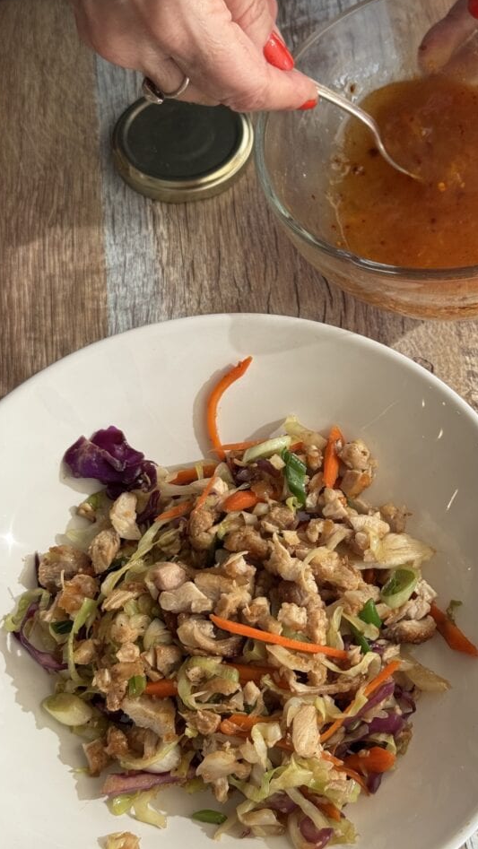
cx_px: 300
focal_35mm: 53
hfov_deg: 22.6
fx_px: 1194
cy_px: 420
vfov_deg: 39.2
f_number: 1.78
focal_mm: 6.76
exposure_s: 1/328
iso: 64
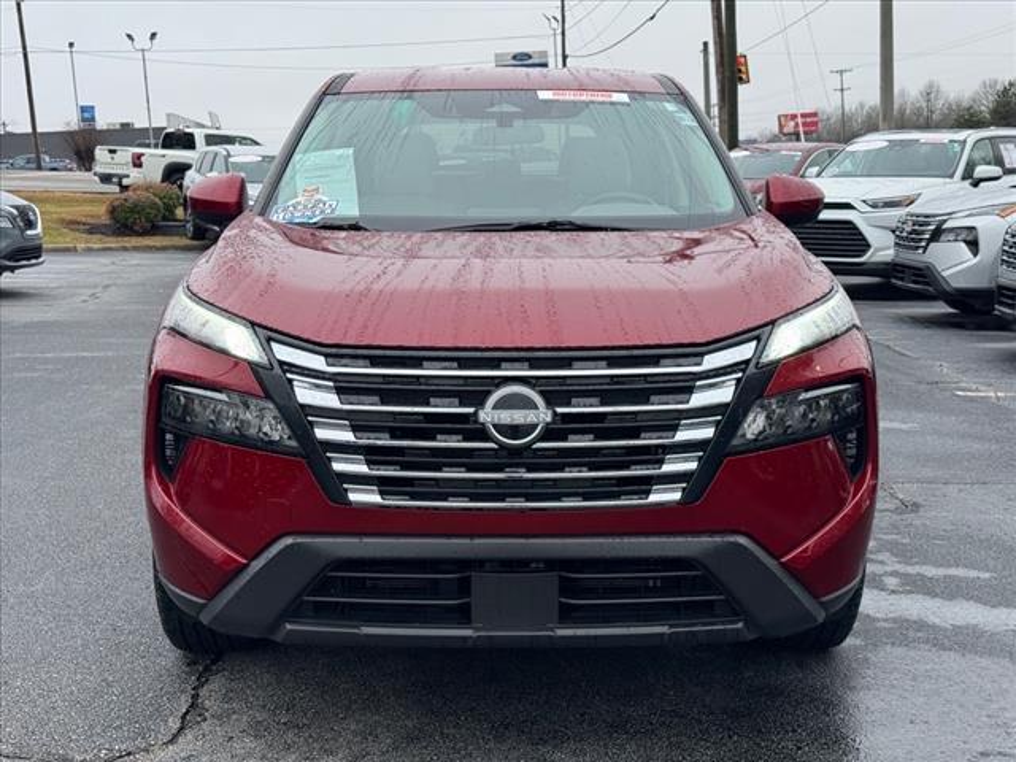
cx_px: 508
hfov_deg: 39.7
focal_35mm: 48
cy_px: 381
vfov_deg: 30.3
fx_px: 1409
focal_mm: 6.76
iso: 64
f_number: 1.78
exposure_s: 1/1011
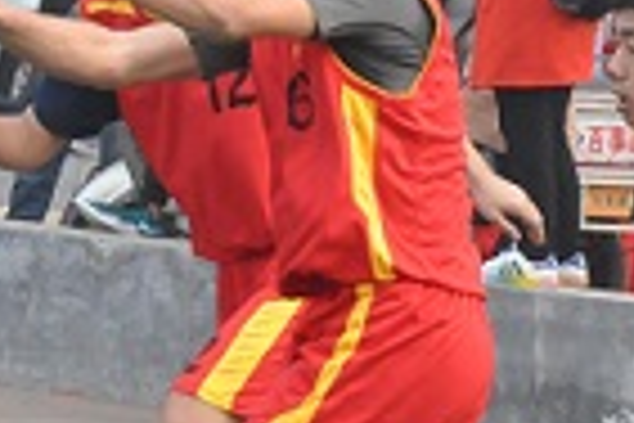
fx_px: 9738
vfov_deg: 2.5
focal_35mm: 553
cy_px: 223
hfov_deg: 3.7
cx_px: -85
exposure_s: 1/2000
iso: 2500
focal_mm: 80
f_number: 7.1
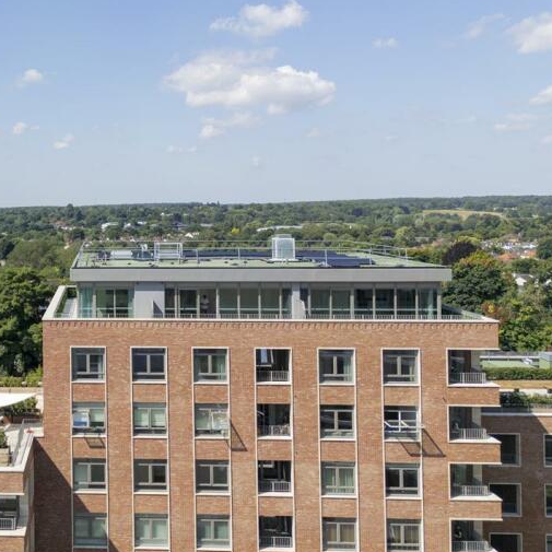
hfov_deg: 36.7
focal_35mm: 43
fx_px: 776
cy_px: 207
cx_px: 57
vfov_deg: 38.9
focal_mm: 6.72
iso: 110
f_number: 1.7
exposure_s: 1/2000
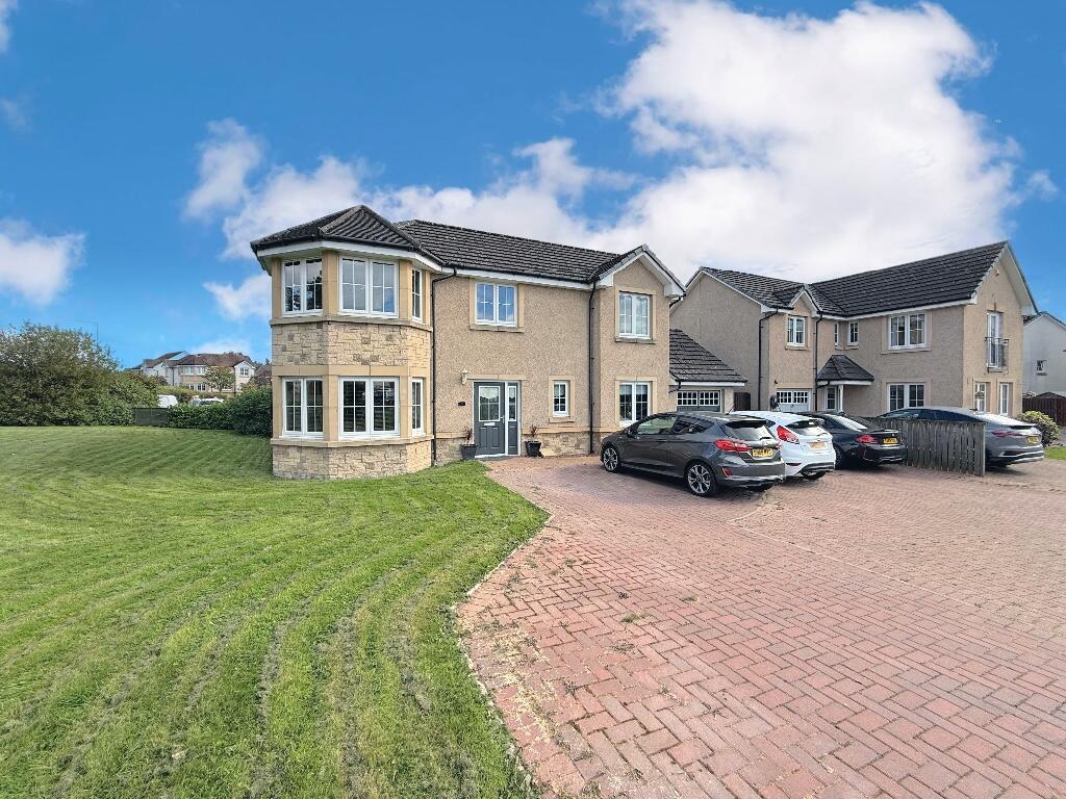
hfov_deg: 102.1
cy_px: 400
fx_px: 431
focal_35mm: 14
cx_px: 533
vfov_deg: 85.7
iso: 64
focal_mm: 2.22
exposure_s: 1/1145
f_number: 2.2
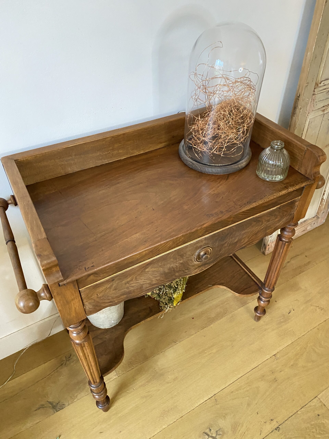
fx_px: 329
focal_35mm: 26
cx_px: 164
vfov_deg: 67.3
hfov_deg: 53.1
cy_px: 220
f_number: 1.8
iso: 640
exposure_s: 1/25
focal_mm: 4.25
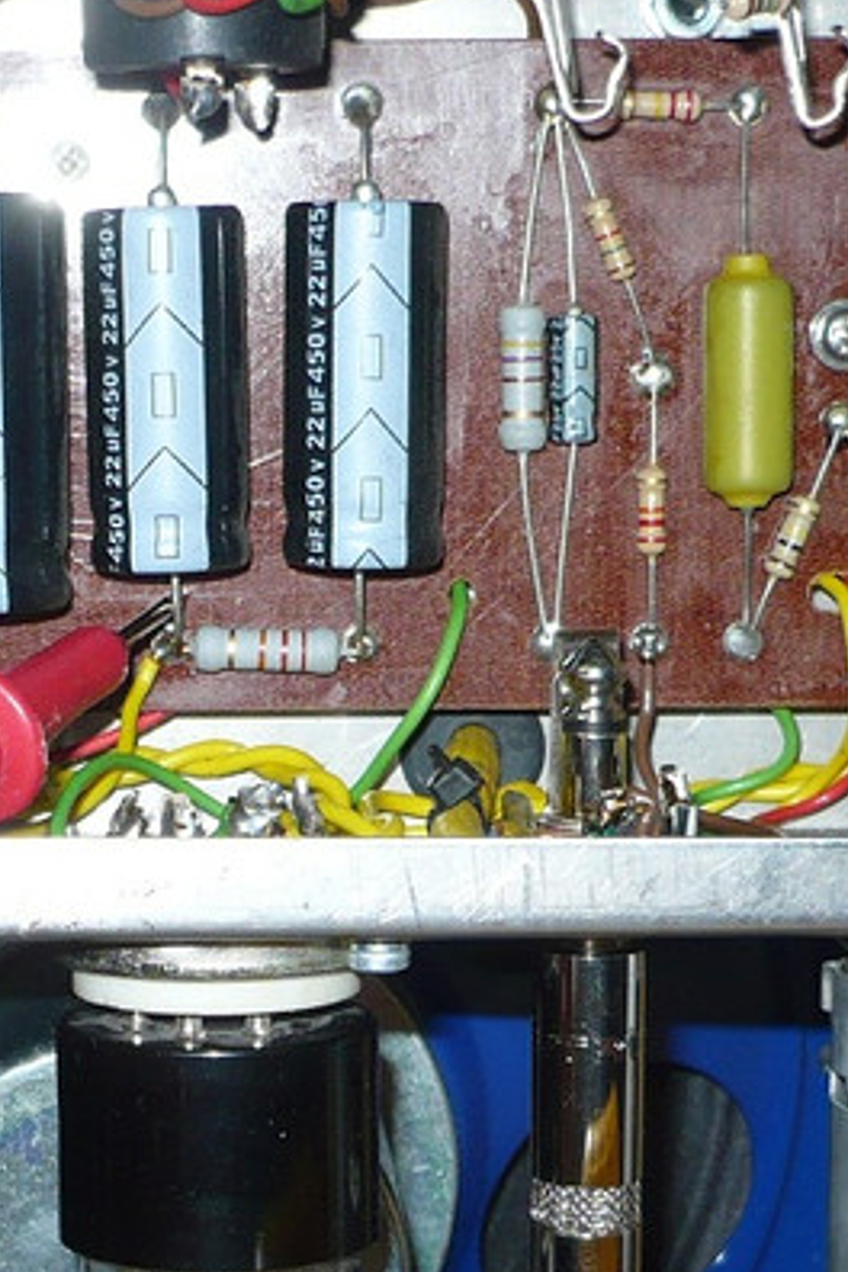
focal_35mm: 98
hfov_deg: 13.9
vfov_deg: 20.6
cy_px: 1005
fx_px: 3462
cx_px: 133
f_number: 2.8
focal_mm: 5.8
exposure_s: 1/30
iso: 100
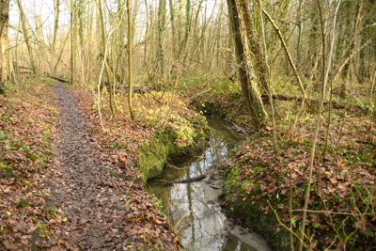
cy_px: 126
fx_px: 251
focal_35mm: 24
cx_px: 188
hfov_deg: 73.7
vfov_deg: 53.2
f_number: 3.5
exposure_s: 1/60
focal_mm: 16
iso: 125
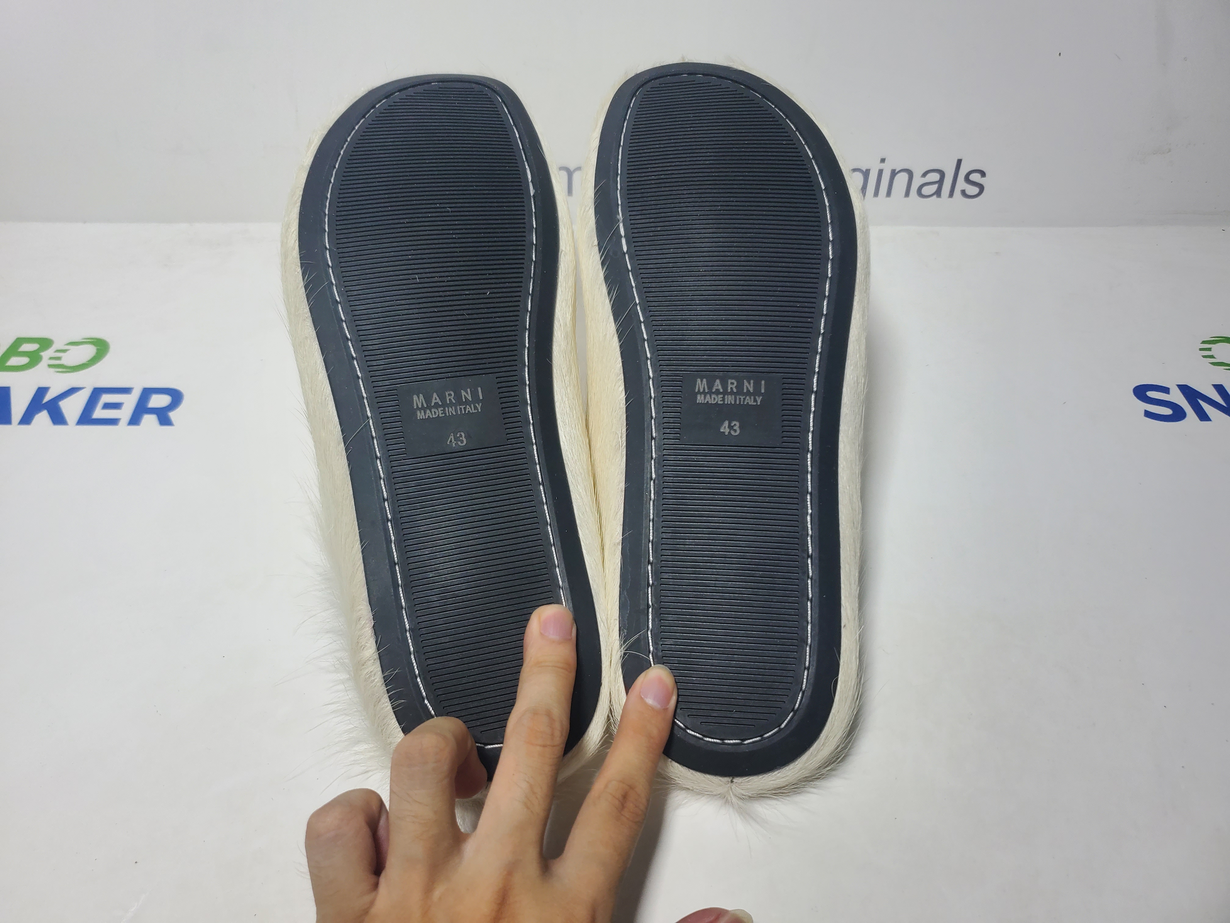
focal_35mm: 26
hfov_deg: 67.3
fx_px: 924
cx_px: 615
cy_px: 462
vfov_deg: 53.1
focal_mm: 4.3
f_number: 1.5
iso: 50
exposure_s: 1/498
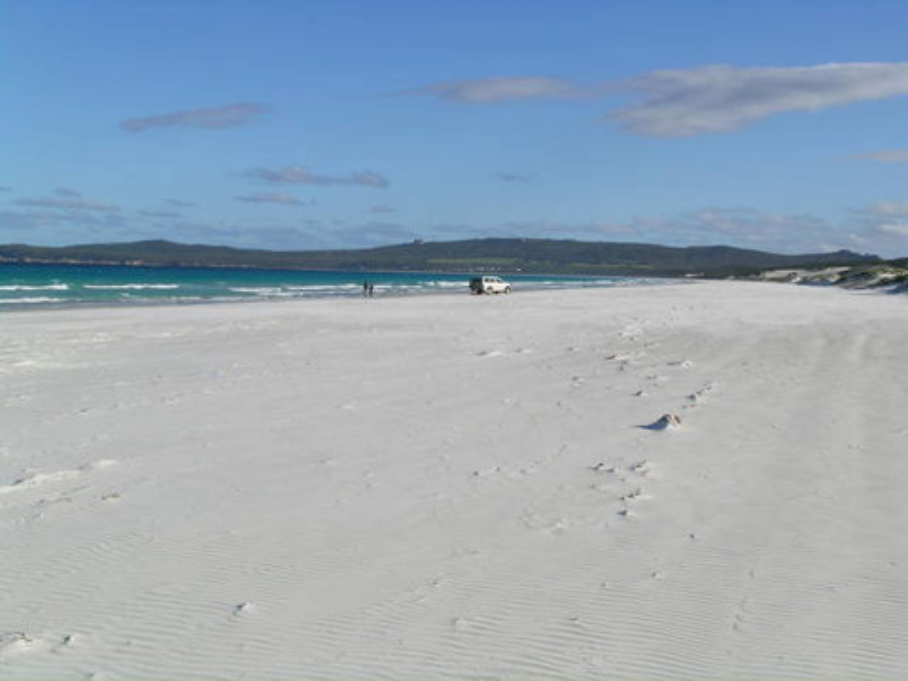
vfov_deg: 29.1
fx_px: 1312
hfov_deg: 38.2
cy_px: 340
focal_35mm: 50
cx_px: 454
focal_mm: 10.3
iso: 50
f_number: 7.6
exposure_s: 1/248
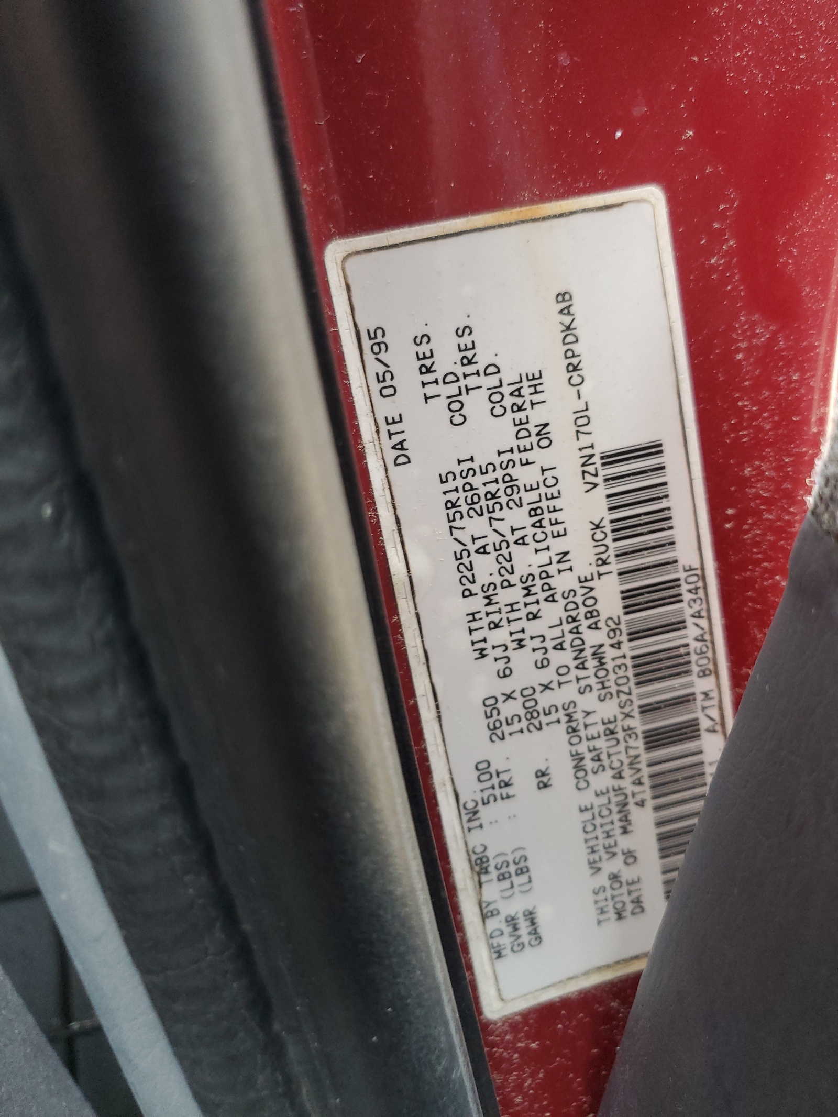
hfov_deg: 53.1
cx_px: 419
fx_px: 839
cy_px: 558
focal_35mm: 26
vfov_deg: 67.3
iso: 148
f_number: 1.5
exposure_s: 1/60.2
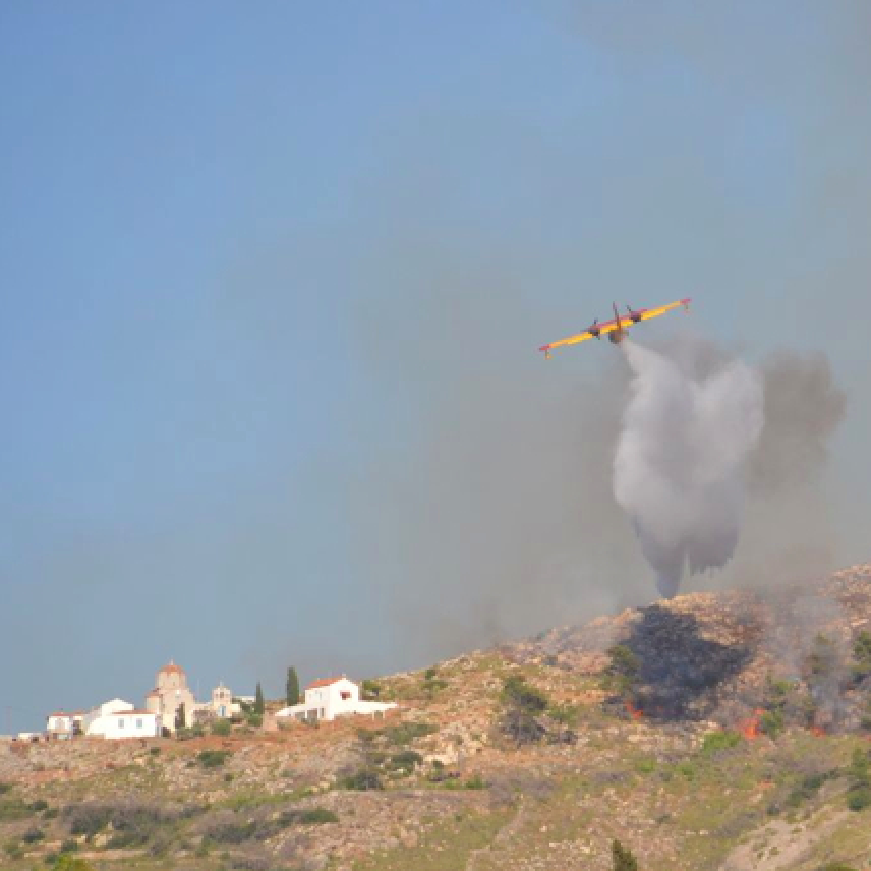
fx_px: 13550
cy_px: 516
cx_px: 643
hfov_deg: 3.7
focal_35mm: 476
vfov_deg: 3.7
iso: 400
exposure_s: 1/2000
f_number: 6.3
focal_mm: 200
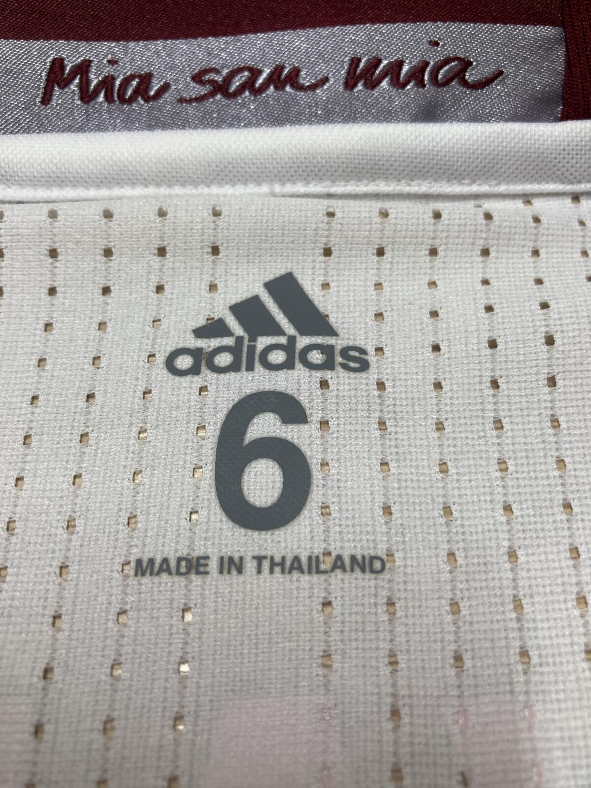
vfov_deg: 63.4
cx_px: 296
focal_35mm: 28
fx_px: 637
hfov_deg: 49.7
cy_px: 394
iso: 50
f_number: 1.8
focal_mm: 3.99
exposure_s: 1/50
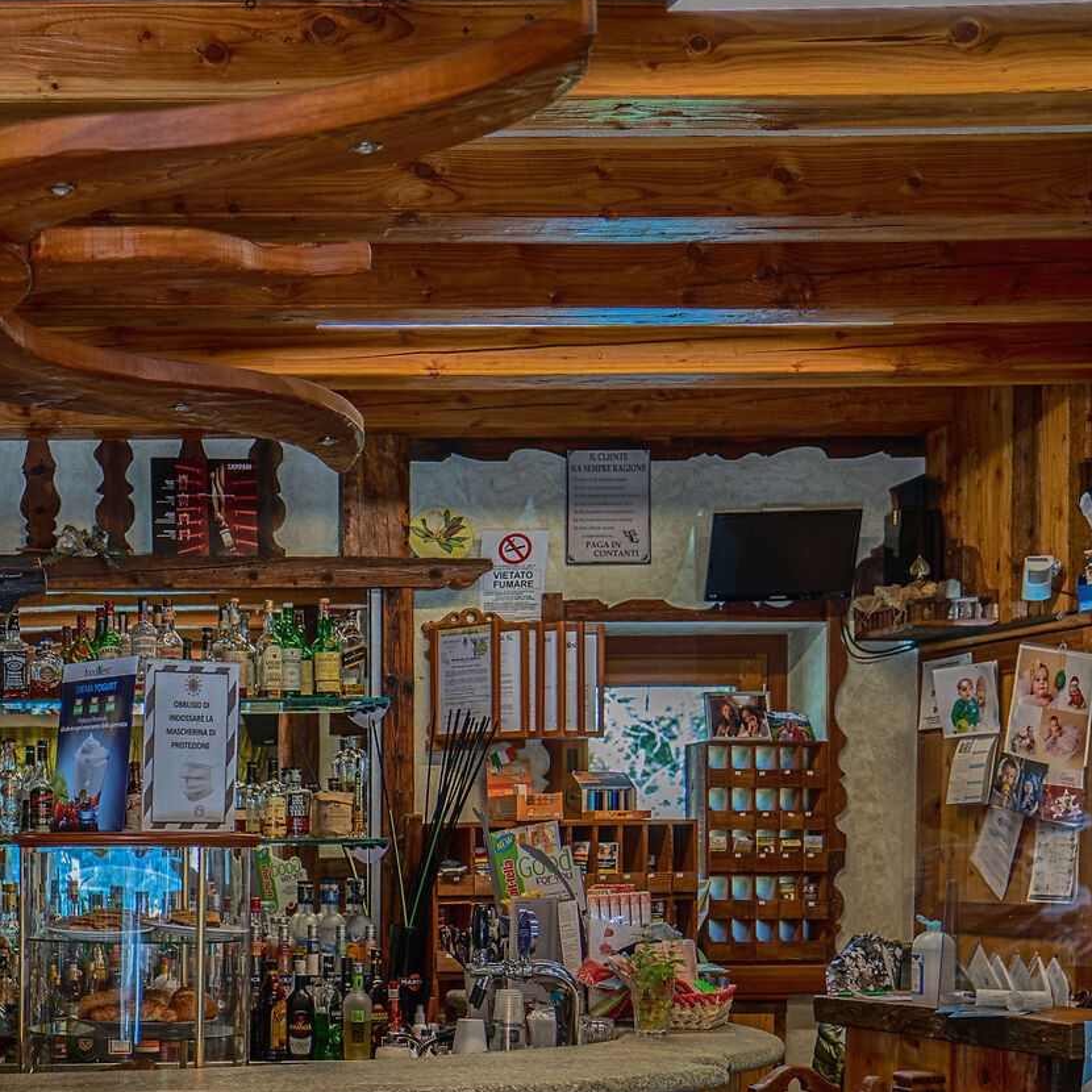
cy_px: 979
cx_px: -338
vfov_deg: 28.0
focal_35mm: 59
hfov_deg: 25.1
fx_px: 2106
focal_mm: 24
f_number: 2.8
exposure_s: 1/40
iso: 200
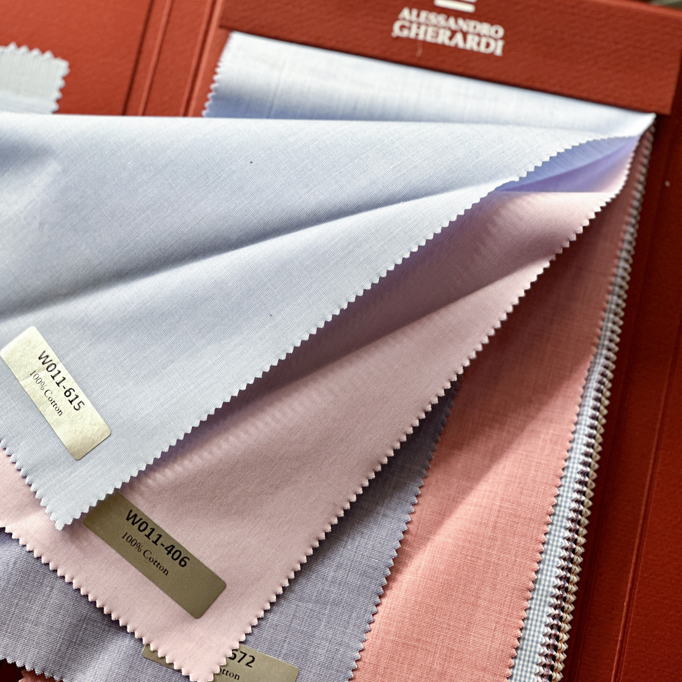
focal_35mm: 91
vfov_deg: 19.1
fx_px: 2028
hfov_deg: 19.1
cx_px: 341
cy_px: 338
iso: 125
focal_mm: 9
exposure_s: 1/40
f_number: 2.8
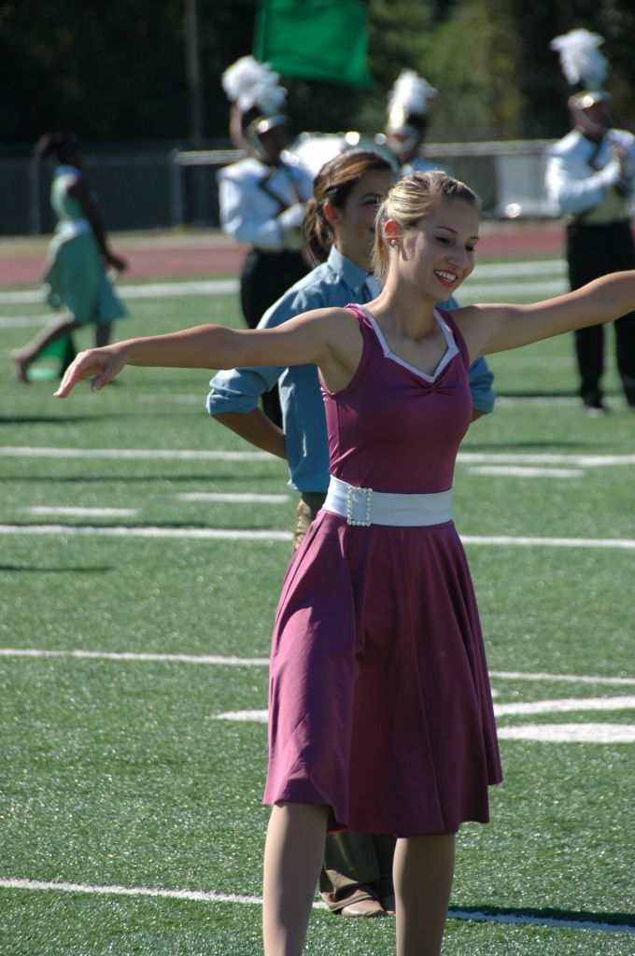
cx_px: 318
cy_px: 478
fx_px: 7958
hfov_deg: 4.6
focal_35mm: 300
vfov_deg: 6.9
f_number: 5.6
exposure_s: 1/500
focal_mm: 200
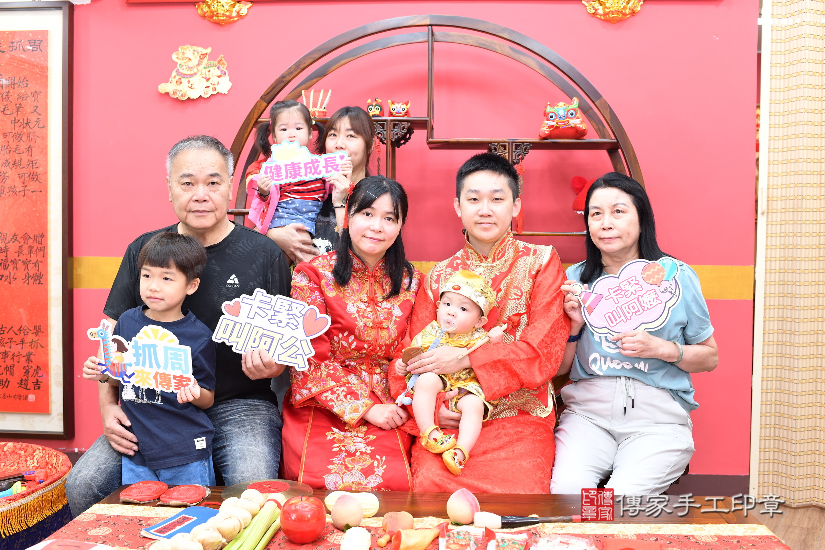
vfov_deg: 37.9
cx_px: 412
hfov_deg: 54.4
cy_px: 275
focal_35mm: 35
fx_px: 802
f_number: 4.5
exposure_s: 1/200
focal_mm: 35
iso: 1000
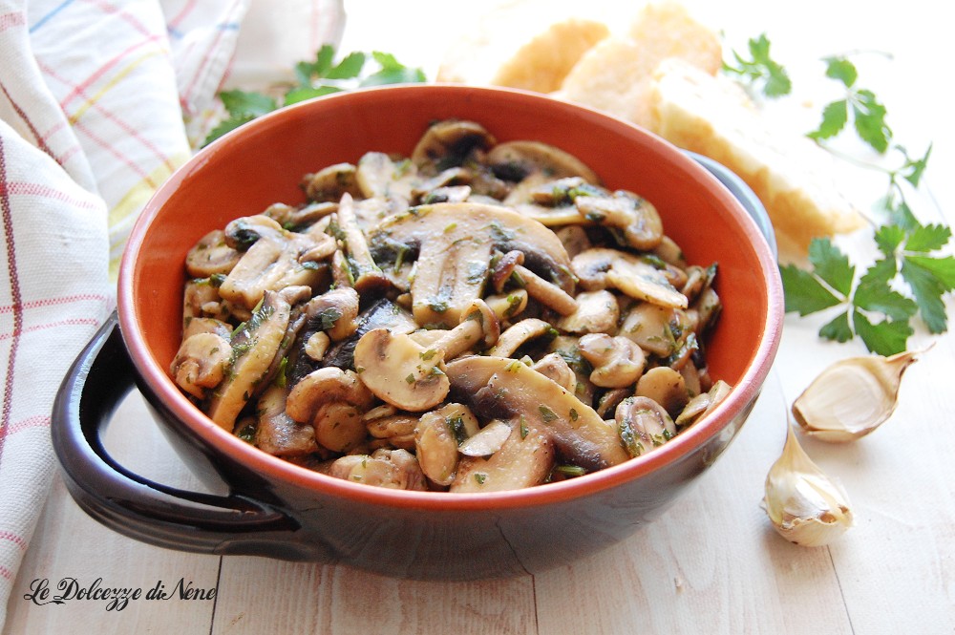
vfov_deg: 28.0
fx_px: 1272
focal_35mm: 48
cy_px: 318
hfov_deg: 41.1
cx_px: 478
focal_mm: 32
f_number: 4.5
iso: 800
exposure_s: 1/20
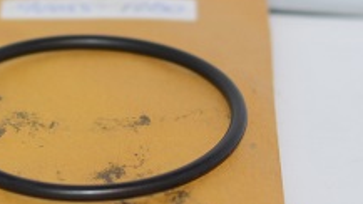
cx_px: 97
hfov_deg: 9.3
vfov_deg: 5.3
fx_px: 2223
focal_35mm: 231
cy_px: 74
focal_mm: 50
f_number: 2.8
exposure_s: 1/60
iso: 100
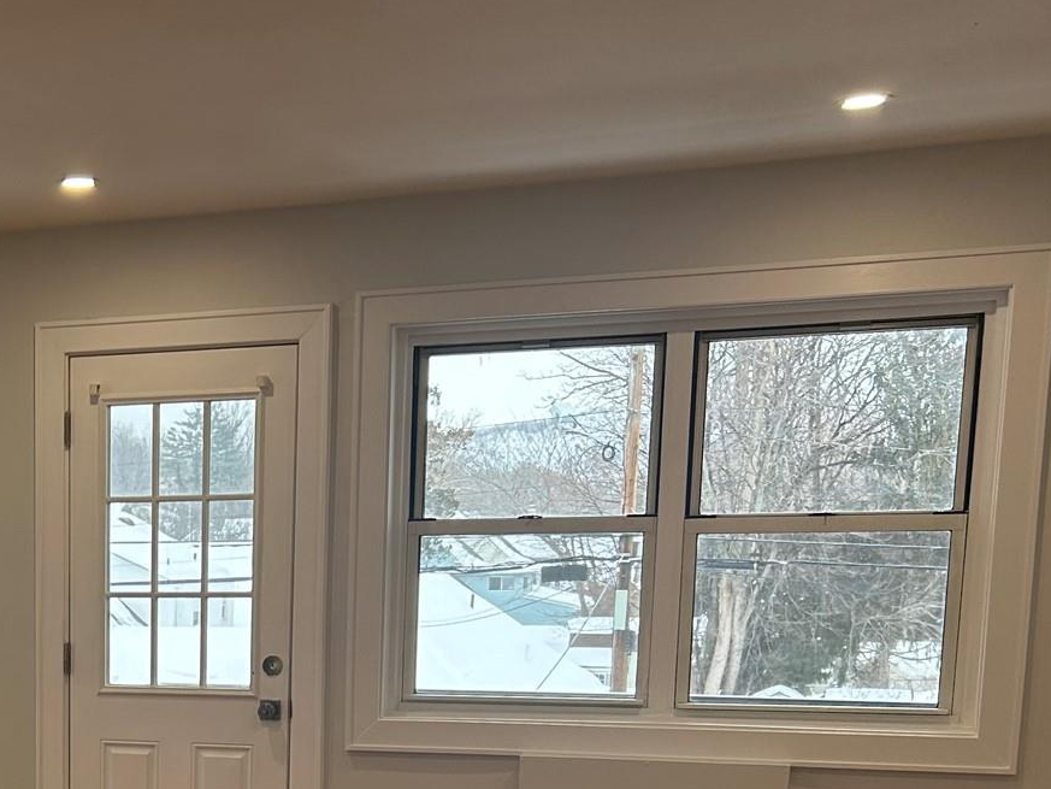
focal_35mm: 61
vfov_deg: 22.7
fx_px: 1852
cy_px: 852
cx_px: 4
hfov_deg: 29.6
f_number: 1.5
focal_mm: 5.7
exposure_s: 1/152
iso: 64
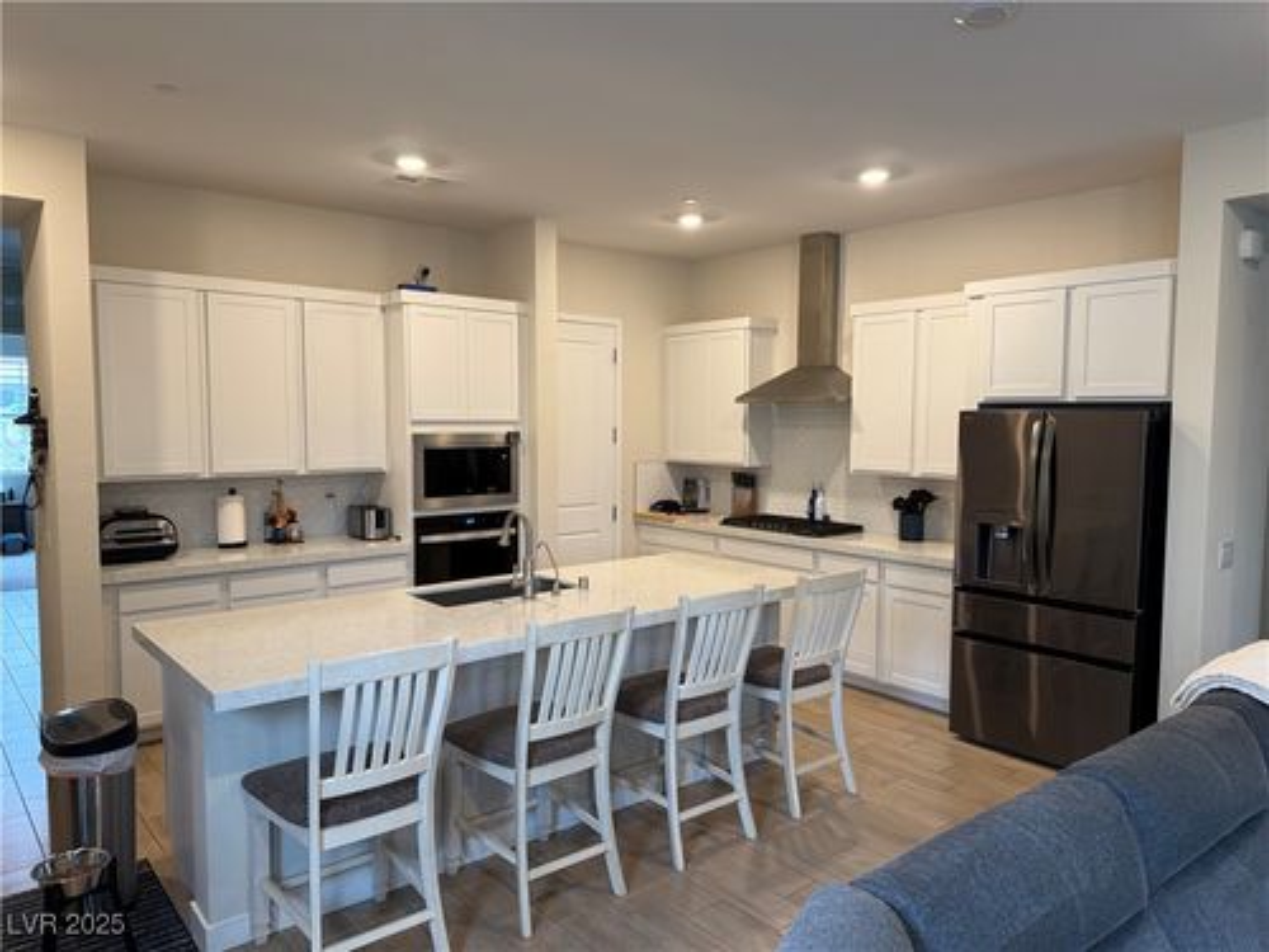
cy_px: 476
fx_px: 880
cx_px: 634
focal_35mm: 24
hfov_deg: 71.6
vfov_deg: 56.8
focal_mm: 6.76
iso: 125
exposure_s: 1/60
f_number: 1.78
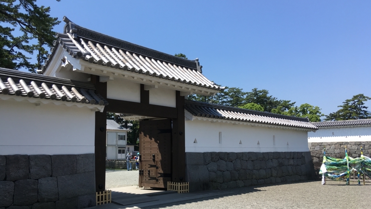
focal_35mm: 32
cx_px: 187
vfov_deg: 36.6
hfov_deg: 61.0
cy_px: 125
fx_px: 315
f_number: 2.2
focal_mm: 4.15
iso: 25
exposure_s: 1/1131
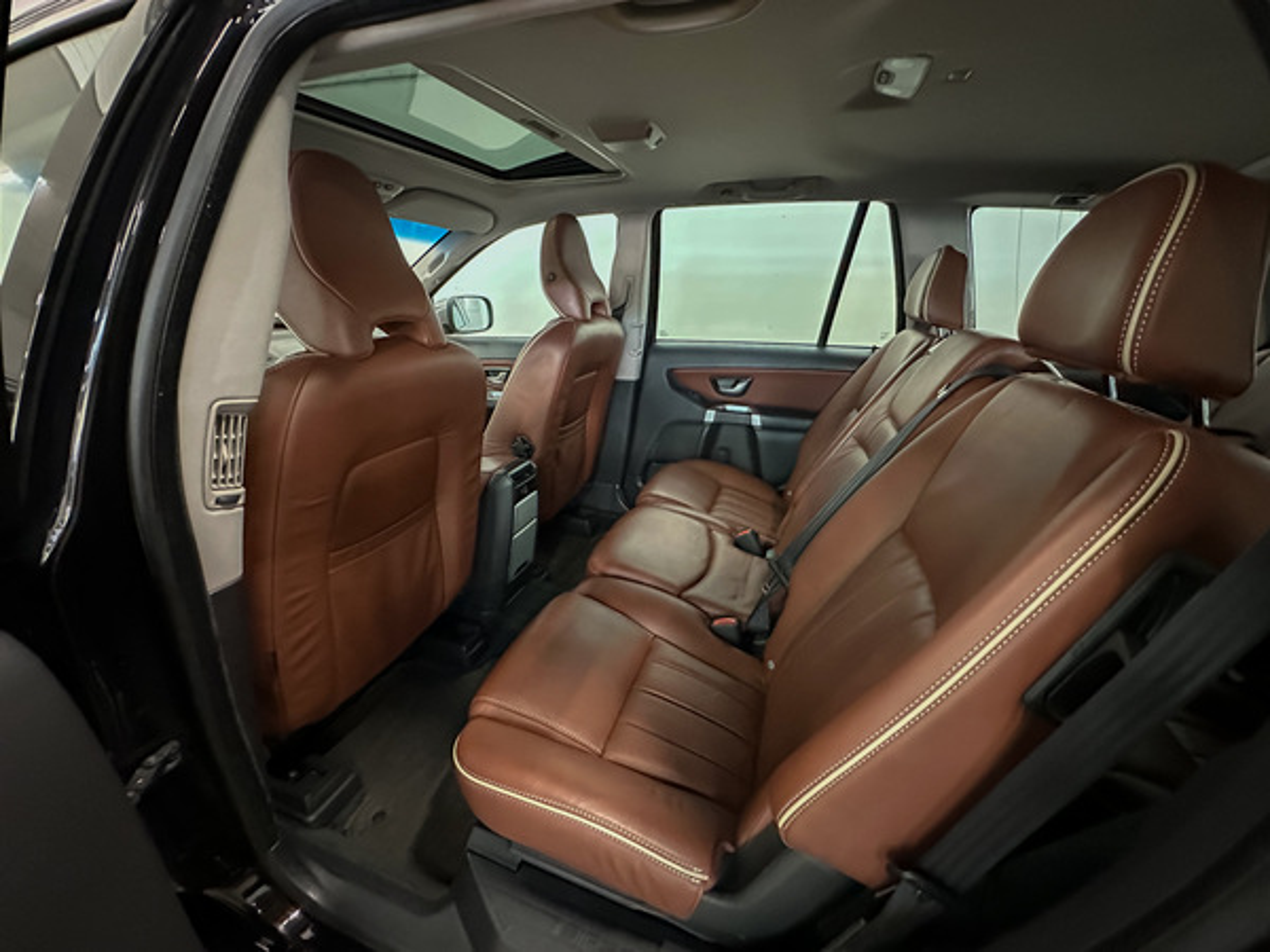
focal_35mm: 14
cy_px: 476
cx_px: 635
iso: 1250
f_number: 2.2
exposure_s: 1/34
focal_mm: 2.22
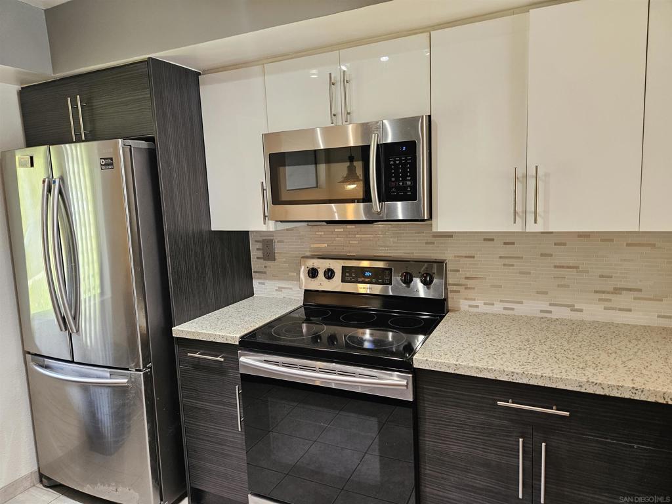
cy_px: 252
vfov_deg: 58.9
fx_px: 446
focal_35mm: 23
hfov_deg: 73.9
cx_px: 336
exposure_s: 1/120
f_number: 1.8
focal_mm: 5.4
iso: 320
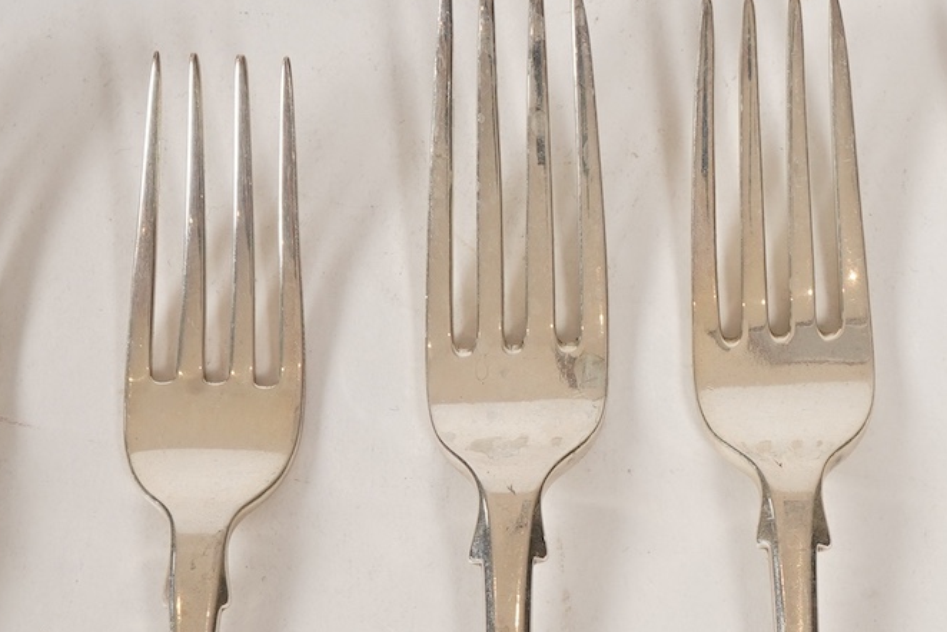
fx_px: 2816
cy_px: 380
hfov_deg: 18.9
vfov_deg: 12.8
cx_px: 798
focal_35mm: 107
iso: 400
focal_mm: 30
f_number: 22
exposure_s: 1/125
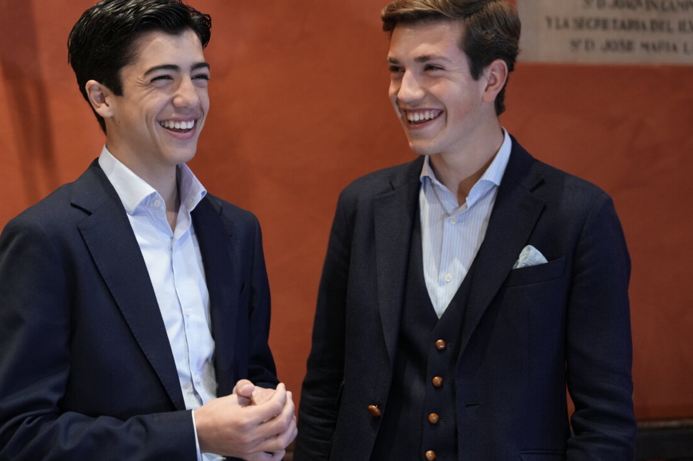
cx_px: 302
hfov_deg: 24.8
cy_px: 192
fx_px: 1578
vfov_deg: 16.6
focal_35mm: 82
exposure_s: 1/125
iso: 2500
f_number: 2.8
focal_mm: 70
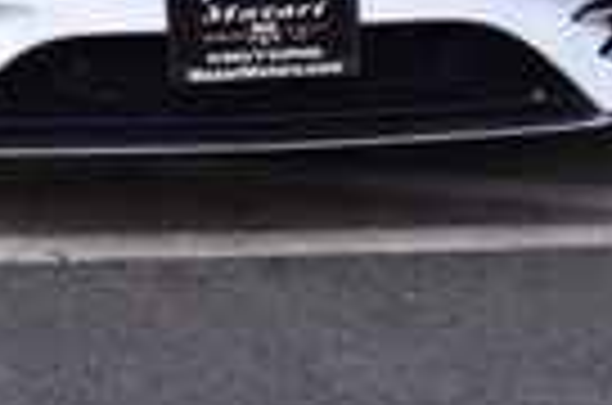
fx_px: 2883
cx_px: 342
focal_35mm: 170
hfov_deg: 12.1
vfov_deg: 7.6
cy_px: -513
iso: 200
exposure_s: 1/320
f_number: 7.1
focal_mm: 24
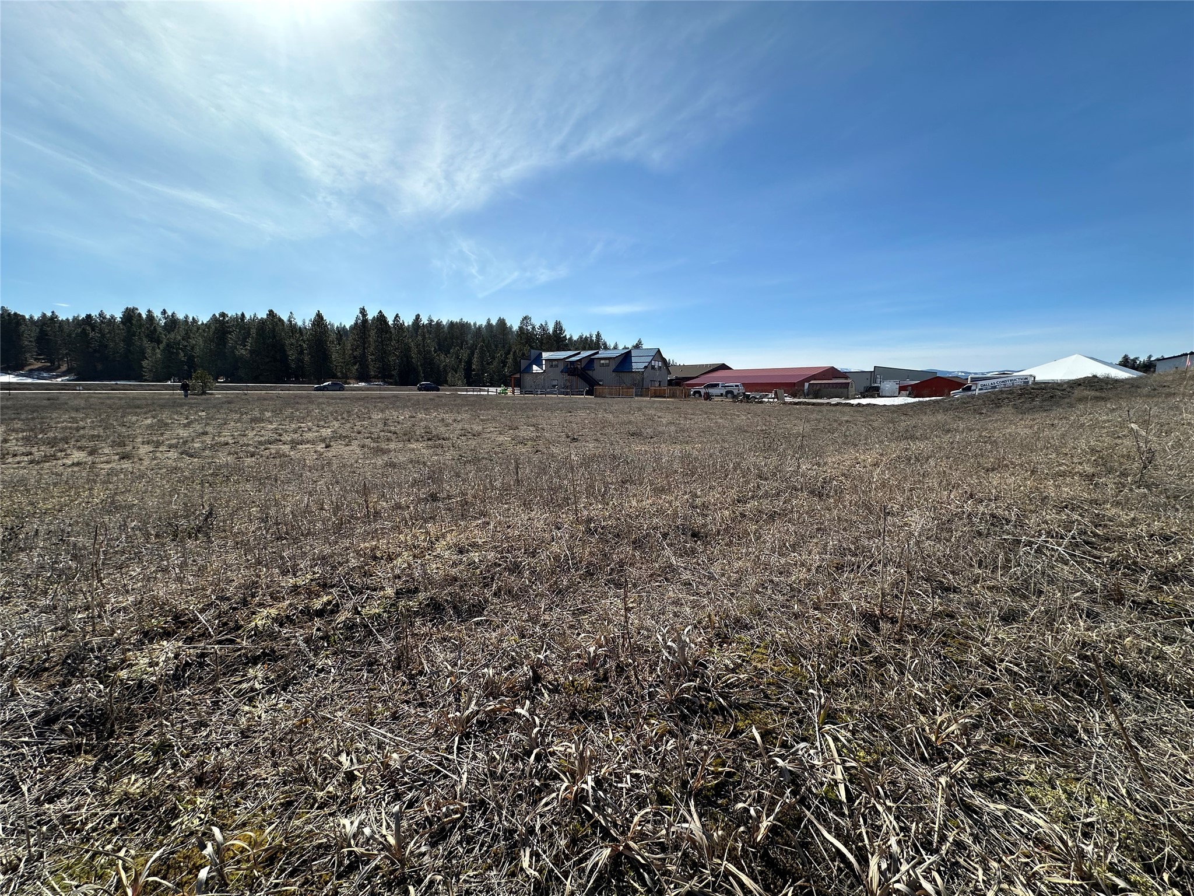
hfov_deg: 102.1
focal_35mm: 14
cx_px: 597
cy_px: 448
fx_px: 483
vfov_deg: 85.7
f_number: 2.2
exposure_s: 1/2257
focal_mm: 2.22
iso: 50
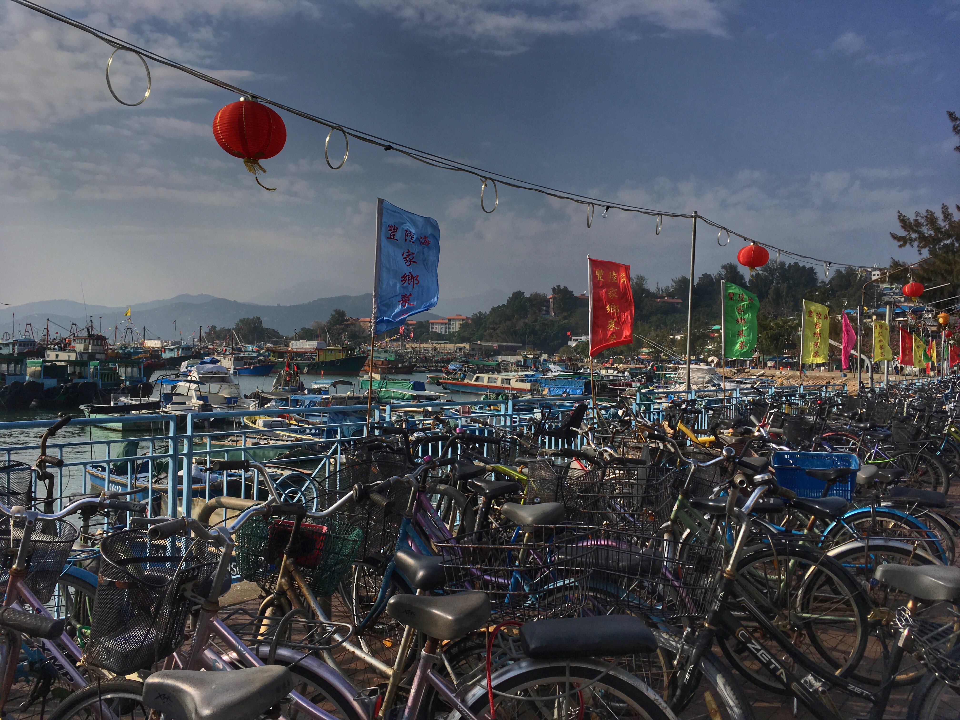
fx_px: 804
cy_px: 360
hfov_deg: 61.7
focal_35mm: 29
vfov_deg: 48.2
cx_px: 480
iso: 25
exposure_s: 1/3344
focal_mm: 4.15
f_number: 2.2
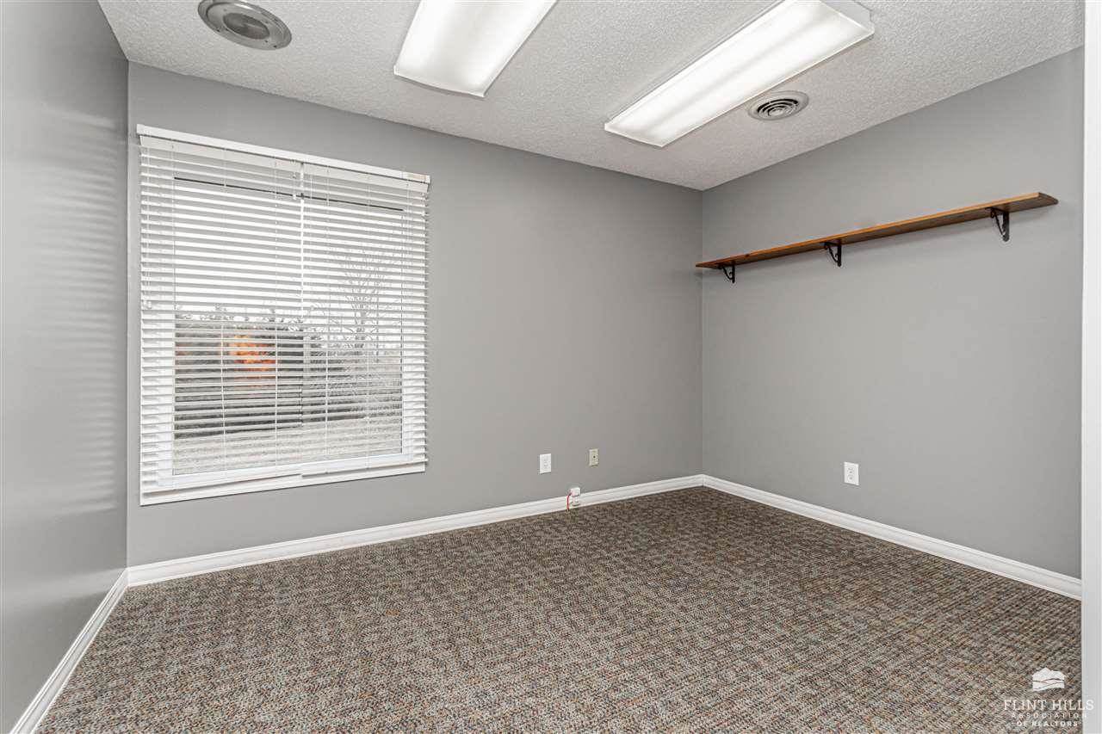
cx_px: 551
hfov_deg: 100.4
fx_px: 459
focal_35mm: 15
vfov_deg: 77.3
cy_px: 367
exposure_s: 1/60
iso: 220
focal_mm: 10
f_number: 10
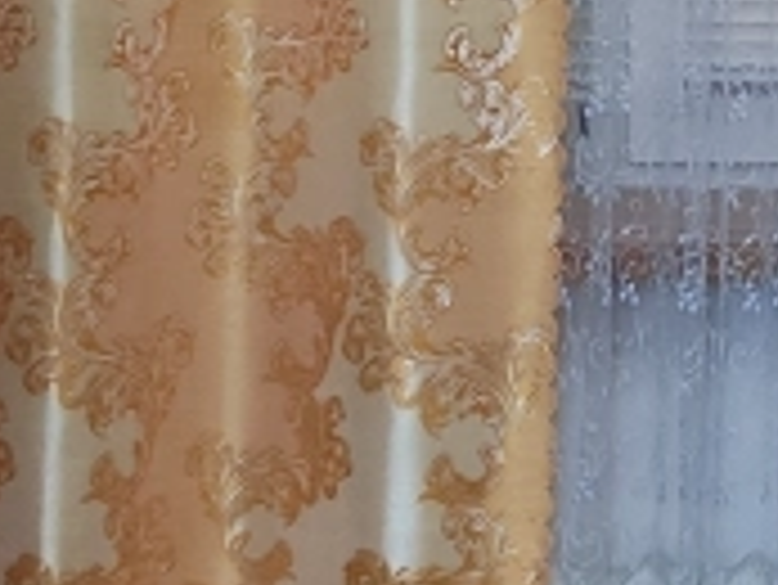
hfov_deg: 10.7
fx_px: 4071
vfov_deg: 8.1
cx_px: 1003
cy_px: -160
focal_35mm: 181
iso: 263
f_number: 1.79
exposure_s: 1/50
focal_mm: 4.71
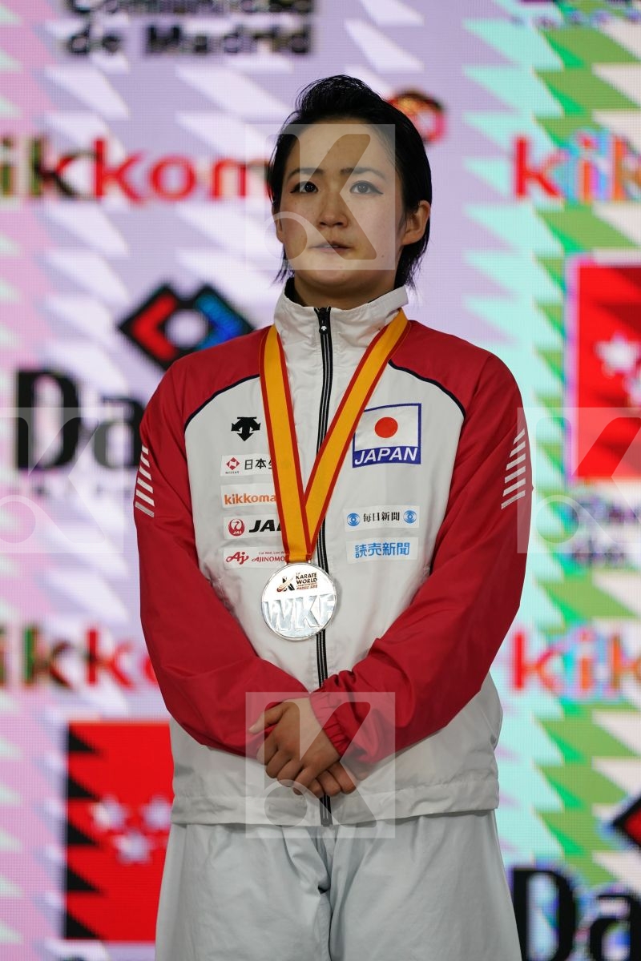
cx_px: 320
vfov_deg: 5.2
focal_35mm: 400
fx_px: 10682
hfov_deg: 3.4
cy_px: 480
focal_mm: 400
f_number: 2.8
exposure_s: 1/500
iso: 2000
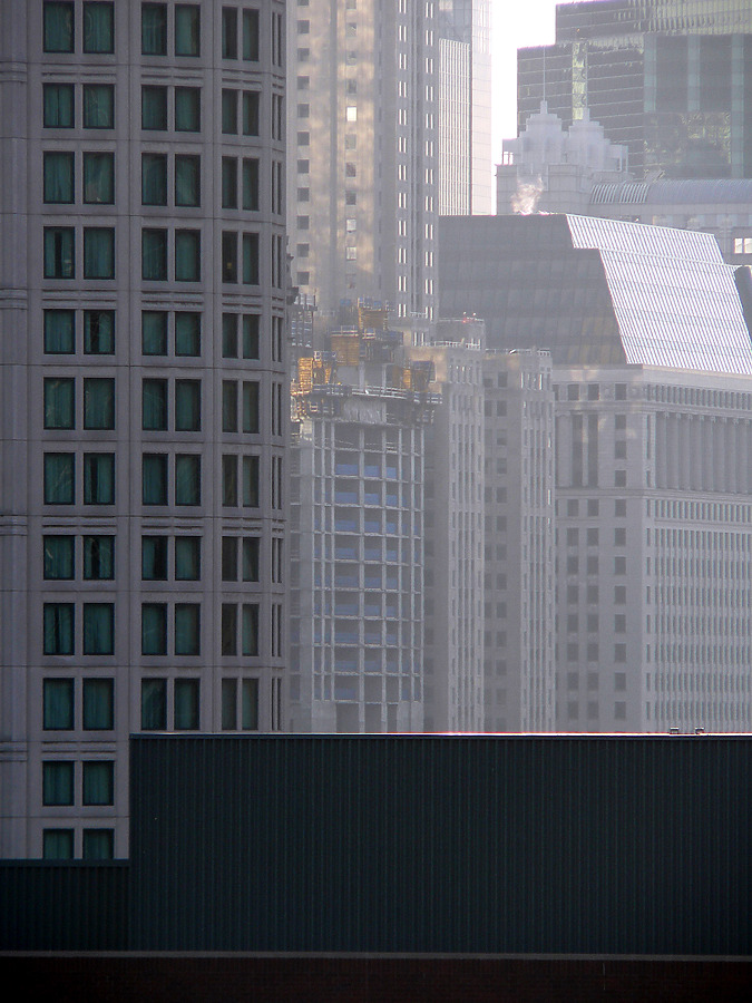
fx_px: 12513
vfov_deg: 4.6
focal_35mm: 432
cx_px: 376
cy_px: 502
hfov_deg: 3.4
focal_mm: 72
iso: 80
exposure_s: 1/320
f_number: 4
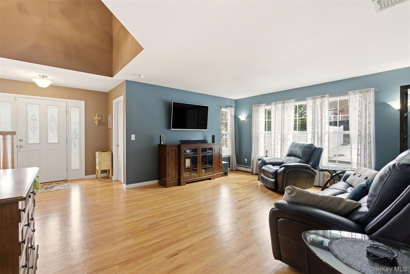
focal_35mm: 16
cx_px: 205
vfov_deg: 73.7
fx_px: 182
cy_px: 137
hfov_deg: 96.7
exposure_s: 1/30
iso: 250
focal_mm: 16
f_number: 9
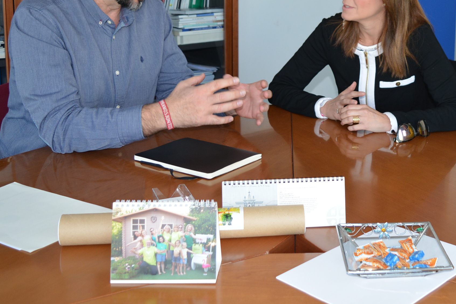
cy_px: 49
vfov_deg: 23.8
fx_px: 708
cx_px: 352
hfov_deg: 34.8
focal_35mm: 56
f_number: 4
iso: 400
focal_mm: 21
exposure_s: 1/60
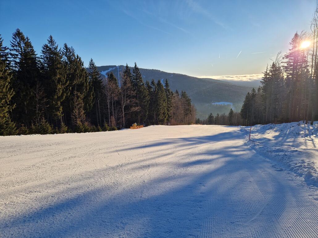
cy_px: 119
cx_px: 159
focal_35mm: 23
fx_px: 211
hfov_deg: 73.9
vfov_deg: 58.9
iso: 50
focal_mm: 5.4
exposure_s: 1/1104
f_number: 1.8
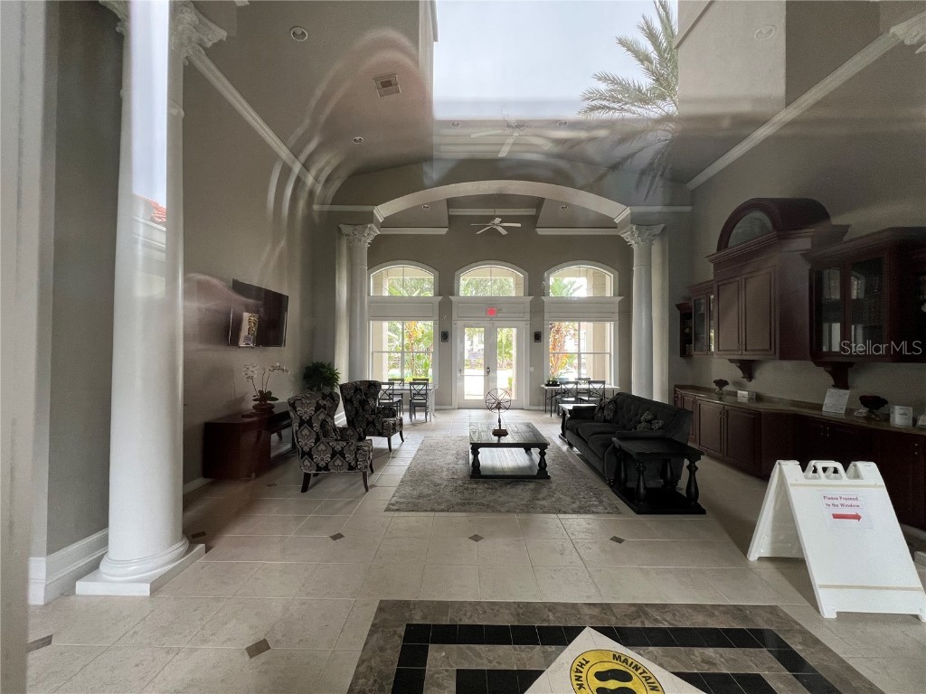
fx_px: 348
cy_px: 347
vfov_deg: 89.9
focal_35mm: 13
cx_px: 463
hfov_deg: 106.2
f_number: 1.8
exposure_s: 1/99
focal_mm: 1.57
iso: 100
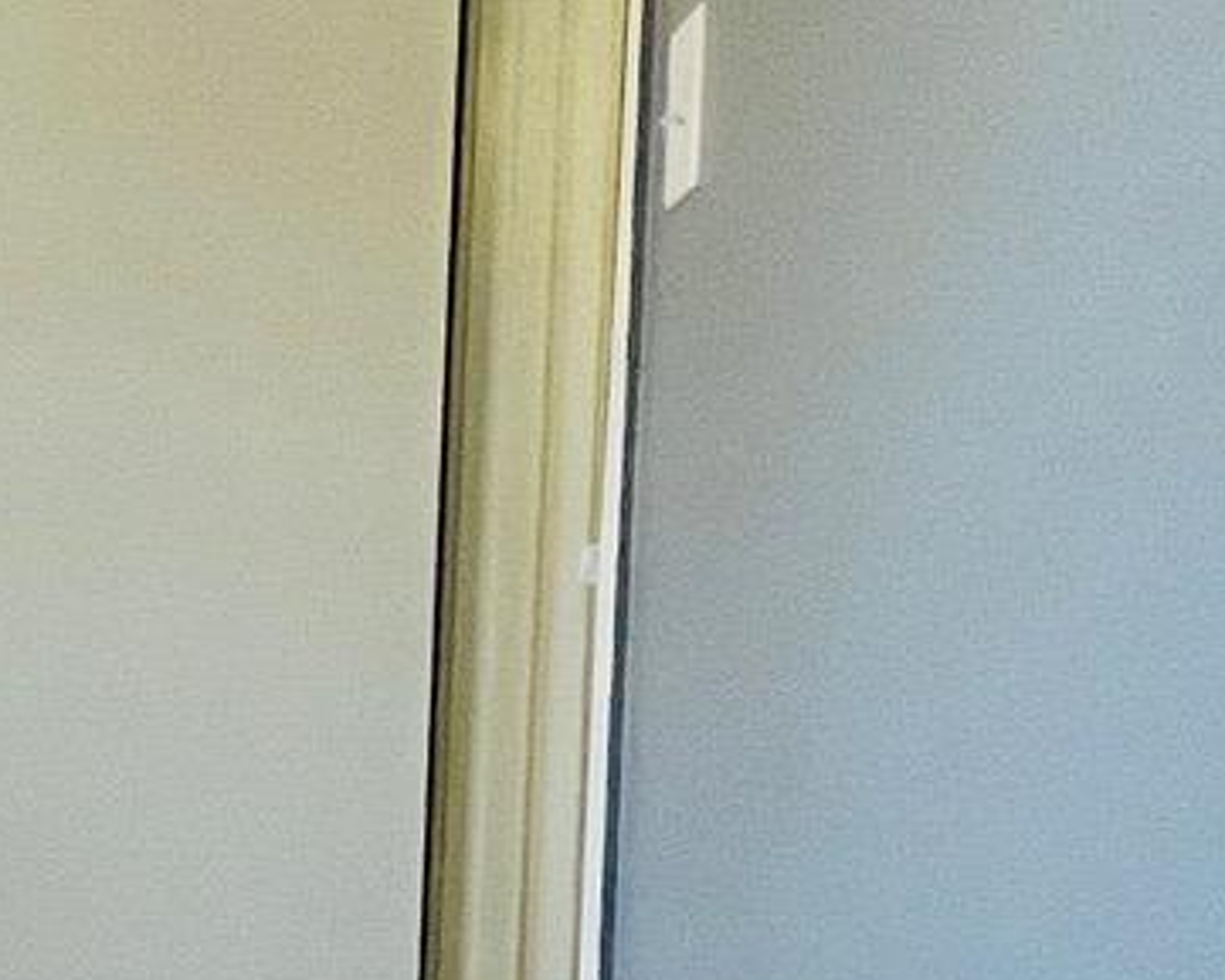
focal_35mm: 72
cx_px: -1374
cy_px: 970
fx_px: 2611
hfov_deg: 17.1
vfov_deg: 20.6
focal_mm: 1.57
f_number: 1.8
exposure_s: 1/99
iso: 100
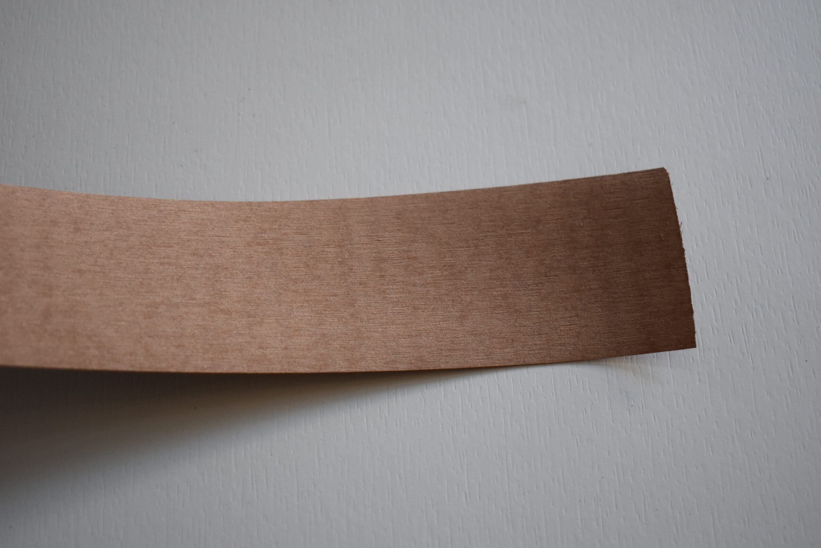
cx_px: 410
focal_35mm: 51
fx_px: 1163
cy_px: 274
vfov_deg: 26.5
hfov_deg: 38.9
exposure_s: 1/125
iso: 1100
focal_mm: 34
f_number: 4.5
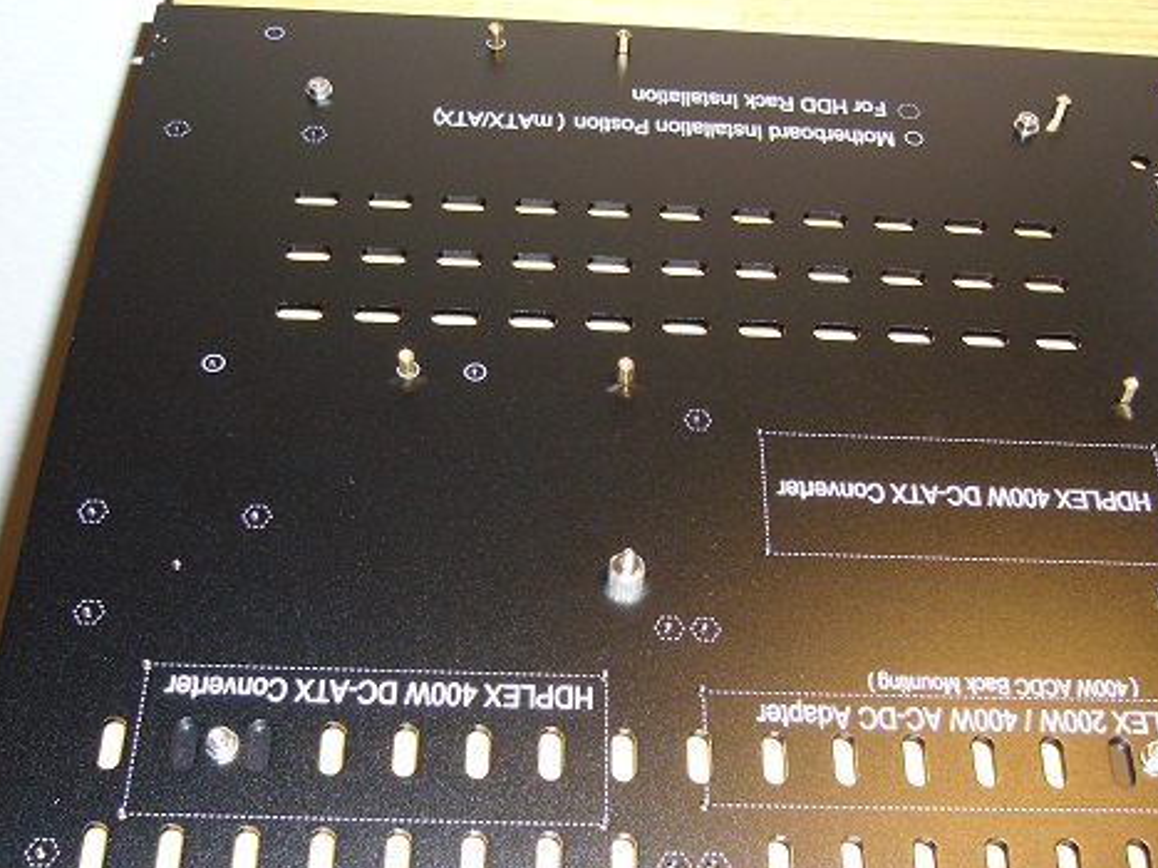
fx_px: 1605
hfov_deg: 39.6
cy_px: 476
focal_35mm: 48
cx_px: 672
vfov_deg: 30.2
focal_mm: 5.8
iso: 125
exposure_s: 1/30
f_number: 2.8
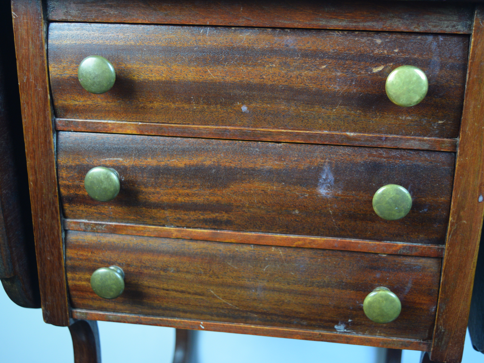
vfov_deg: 29.7
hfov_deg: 38.9
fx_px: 685
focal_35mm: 49
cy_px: 180
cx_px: 262
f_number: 4.2
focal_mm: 30
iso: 1000
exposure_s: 1/60
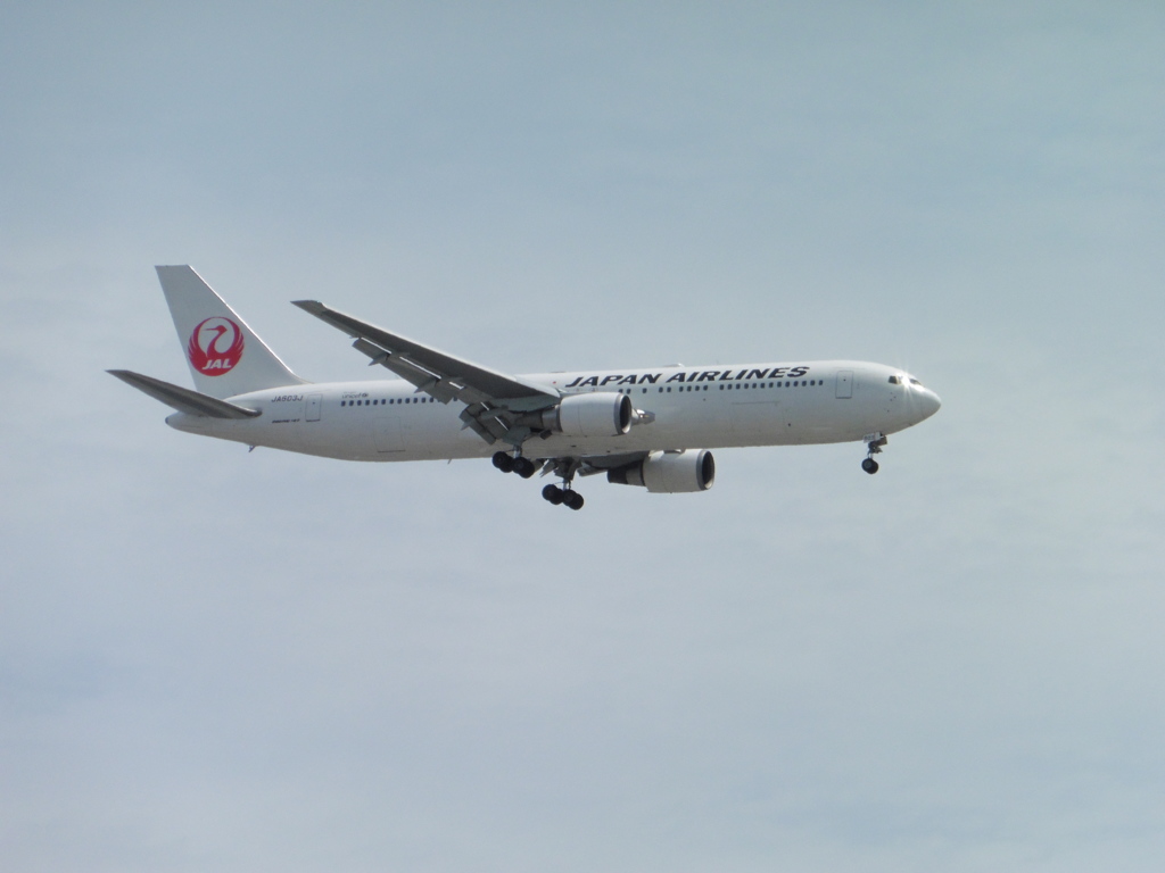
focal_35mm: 350
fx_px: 11779
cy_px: 436
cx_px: 582
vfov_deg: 4.2
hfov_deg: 5.7
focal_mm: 62.5
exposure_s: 1/2000
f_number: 6.3
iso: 200
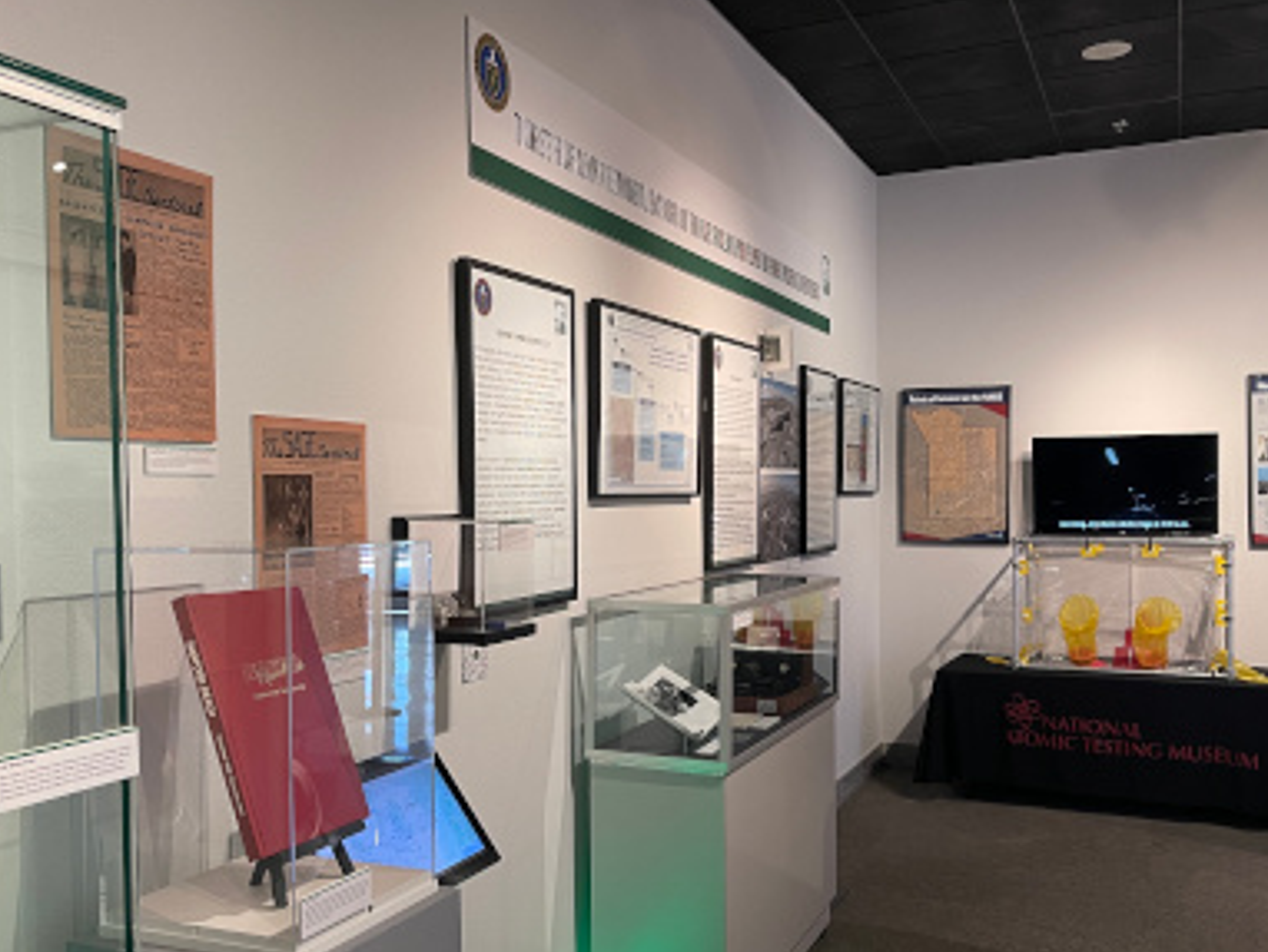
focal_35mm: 34
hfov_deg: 53.9
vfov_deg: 41.8
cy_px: 522
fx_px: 1246
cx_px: 601
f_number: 1.6
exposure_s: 1/60
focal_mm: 5.1
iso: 160
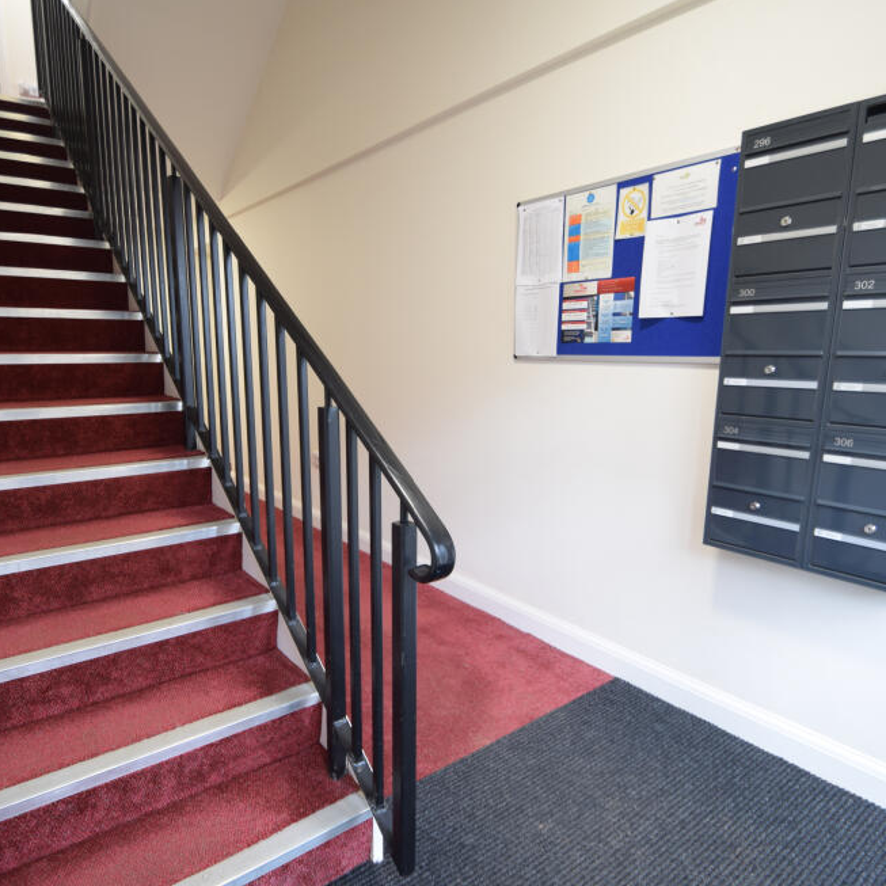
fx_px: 579
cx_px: 398
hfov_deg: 74.6
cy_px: 459
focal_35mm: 20
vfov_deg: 74.8
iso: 400
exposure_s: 1/15
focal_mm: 10
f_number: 3.5
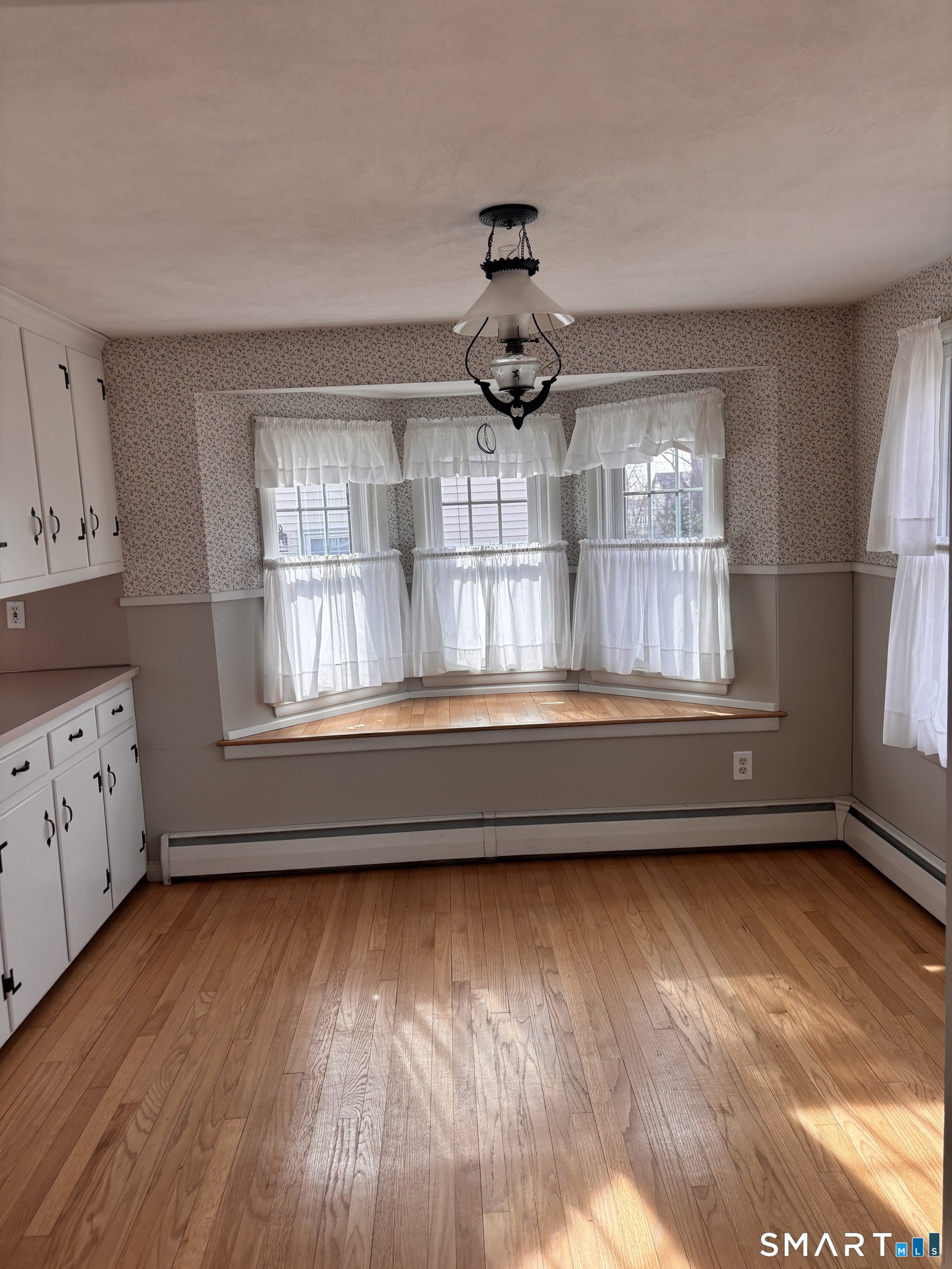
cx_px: 476
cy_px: 634
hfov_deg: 53.1
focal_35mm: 26
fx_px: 953
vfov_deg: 67.3
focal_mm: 5.96
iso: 64
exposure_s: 1/160
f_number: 1.6
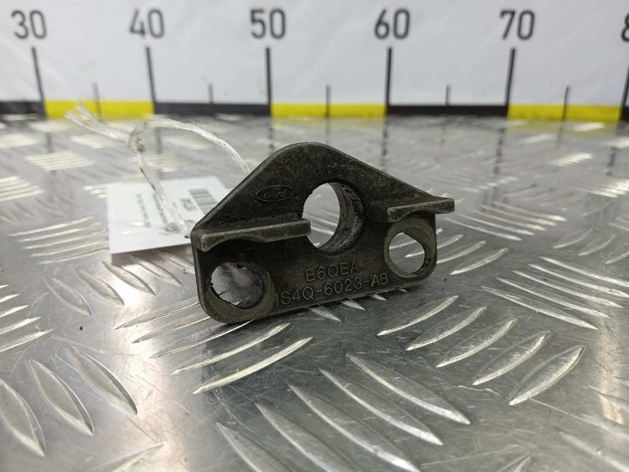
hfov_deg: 73.9
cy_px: 236
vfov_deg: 58.9
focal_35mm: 23
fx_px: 418
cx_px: 314
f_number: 1.6
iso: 138
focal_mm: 4.11
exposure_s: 1/50
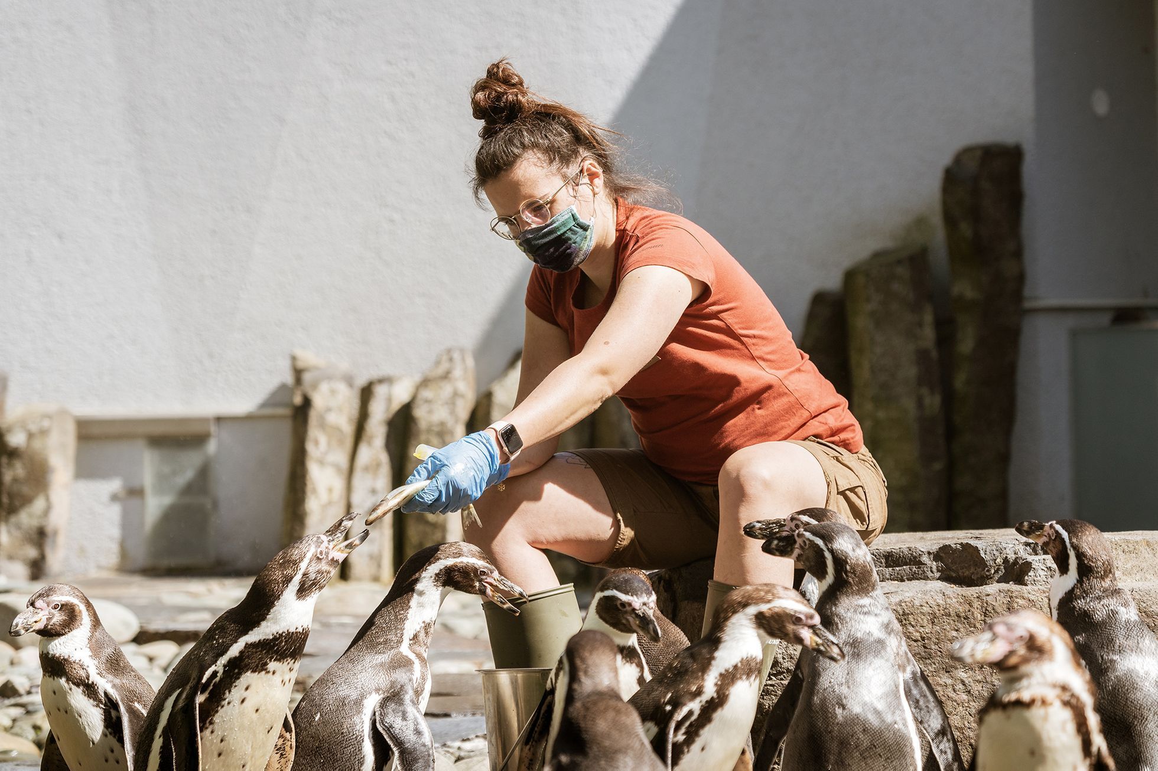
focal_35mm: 130
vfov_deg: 10.5
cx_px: 579
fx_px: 4181
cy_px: 386
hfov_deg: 15.8
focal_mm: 130
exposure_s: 1/1250
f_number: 5.6
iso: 200
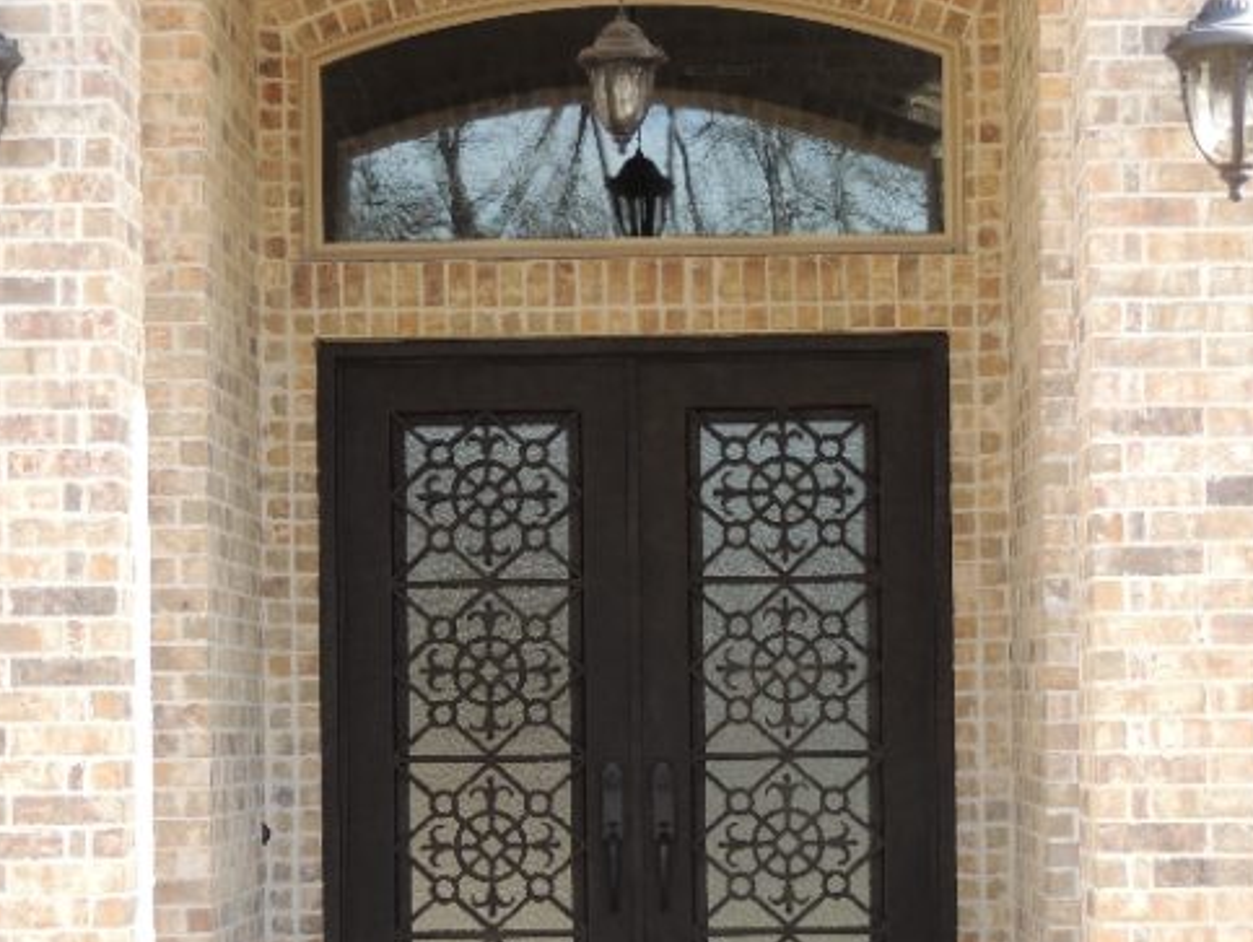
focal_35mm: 143
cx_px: 581
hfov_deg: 13.8
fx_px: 5180
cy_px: 638
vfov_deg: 10.4
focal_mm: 16
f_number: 4.1
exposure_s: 1/100
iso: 100
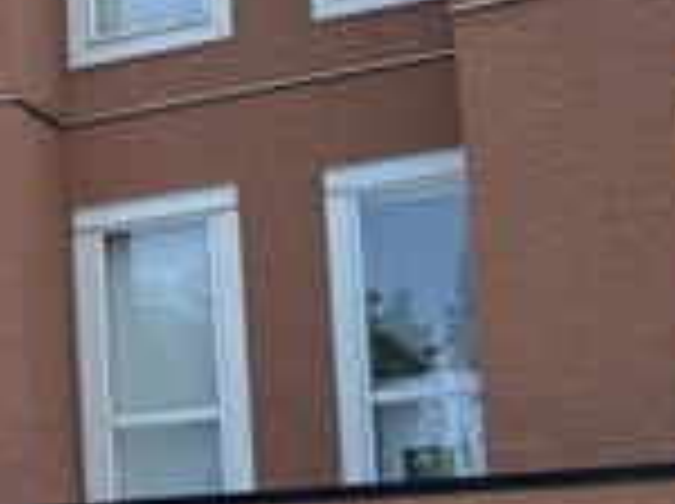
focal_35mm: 125
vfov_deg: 11.8
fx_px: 2434
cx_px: -454
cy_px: 380
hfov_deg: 14.3
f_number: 1.78
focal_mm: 6.76
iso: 80
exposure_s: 1/1637
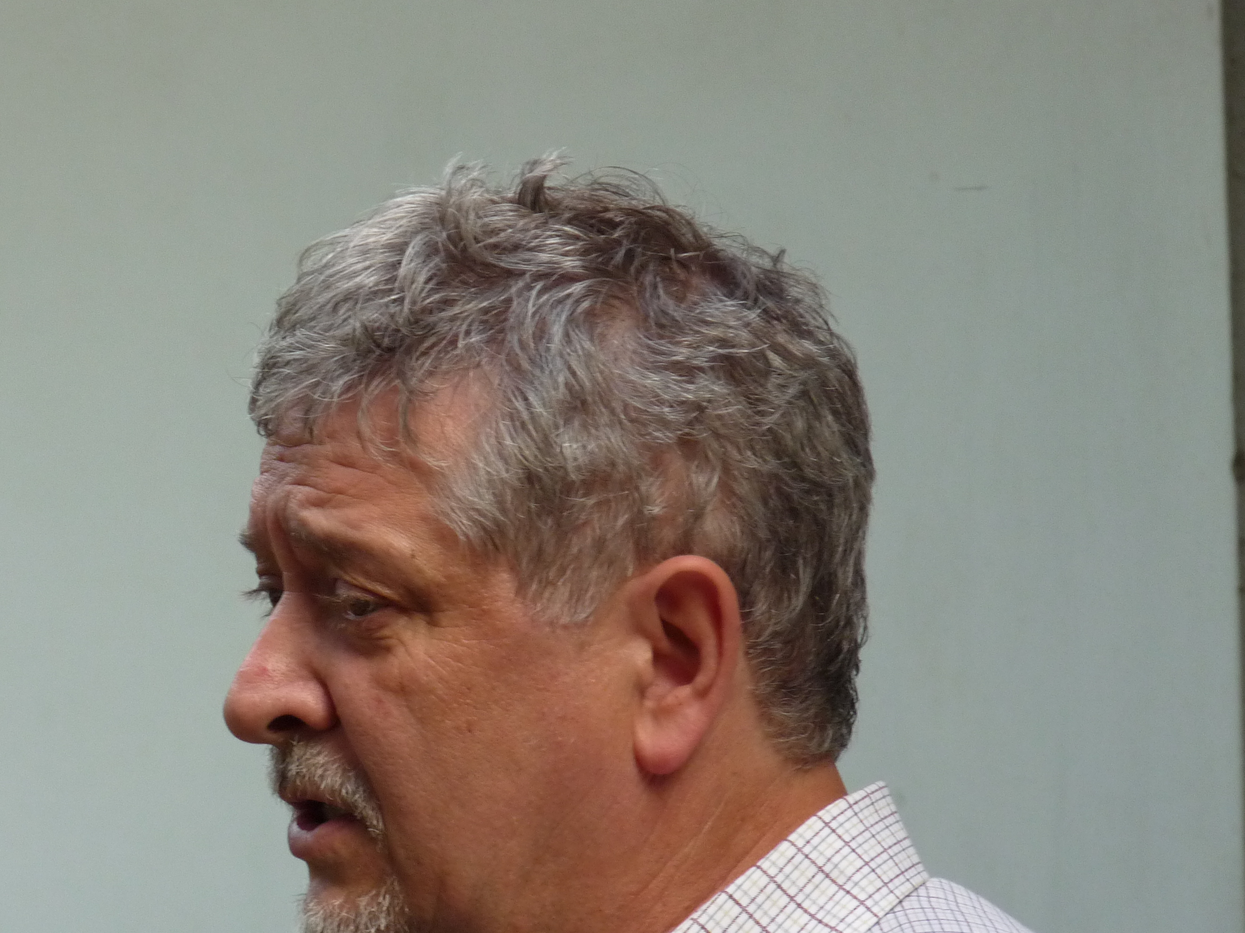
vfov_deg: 4.3
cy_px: 540
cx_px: 517
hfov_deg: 5.7
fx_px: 12480
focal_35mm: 347
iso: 200
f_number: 3.7
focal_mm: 44.7
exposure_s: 1/200
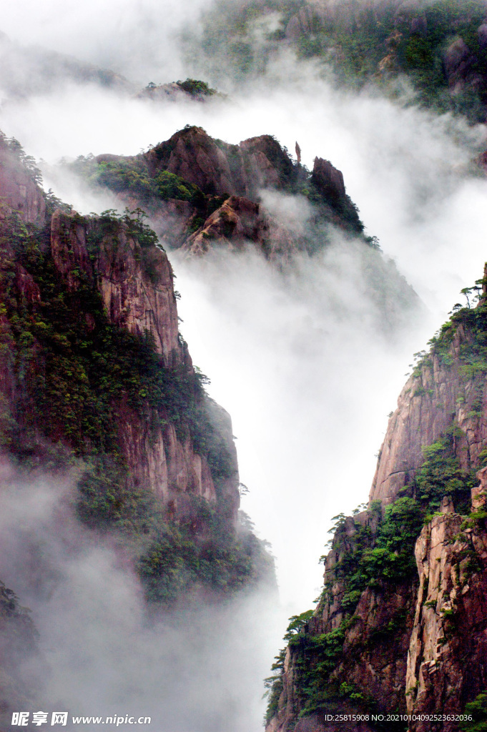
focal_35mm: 150
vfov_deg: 13.7
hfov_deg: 9.1
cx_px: 244
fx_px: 3049
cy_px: 366
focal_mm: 100
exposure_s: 1/350
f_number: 8
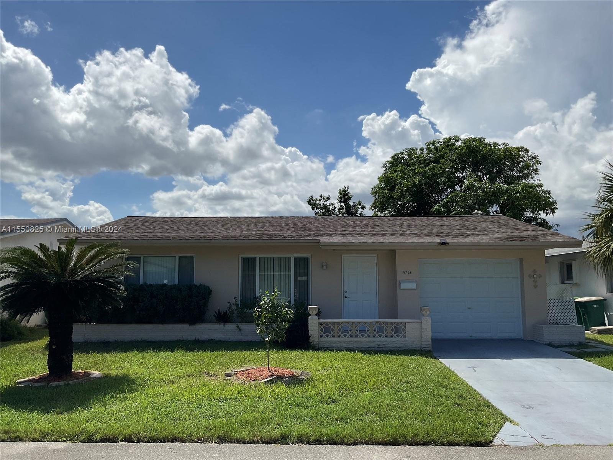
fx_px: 514
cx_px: 306
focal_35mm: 29
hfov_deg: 61.7
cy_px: 230
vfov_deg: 48.2
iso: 16
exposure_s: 1/4405
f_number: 1.8
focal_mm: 3
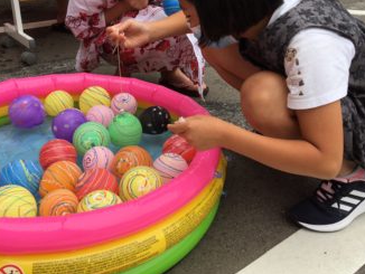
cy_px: 116
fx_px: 422
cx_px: 175
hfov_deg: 46.8
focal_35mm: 40
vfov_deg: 35.9
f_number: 2.2
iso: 25
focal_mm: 4.15
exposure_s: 1/496
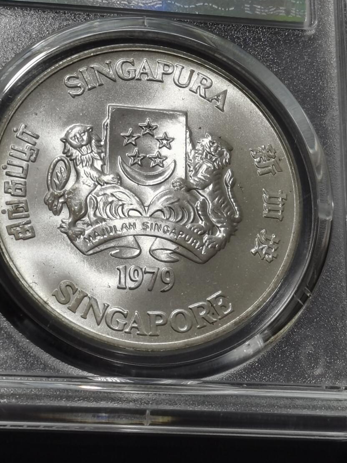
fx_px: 1670
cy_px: 126
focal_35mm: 125
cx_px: 135
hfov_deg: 11.9
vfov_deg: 15.7
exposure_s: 1/199
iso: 50
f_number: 1.8
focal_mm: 5.58
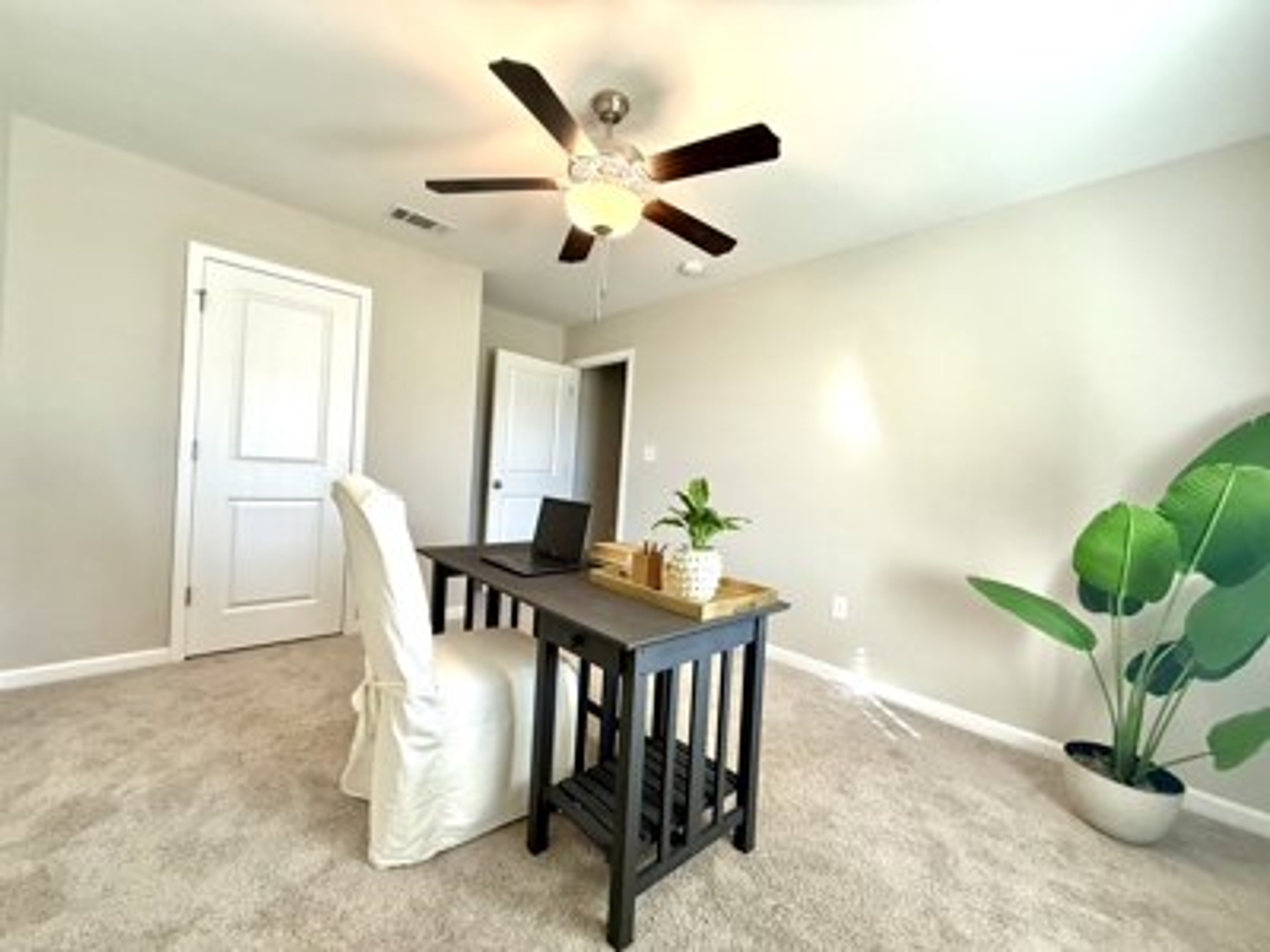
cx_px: 635
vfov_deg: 85.7
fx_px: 514
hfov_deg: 102.1
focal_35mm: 14
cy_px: 476
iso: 250
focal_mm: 2.22
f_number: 2.2
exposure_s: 1/99
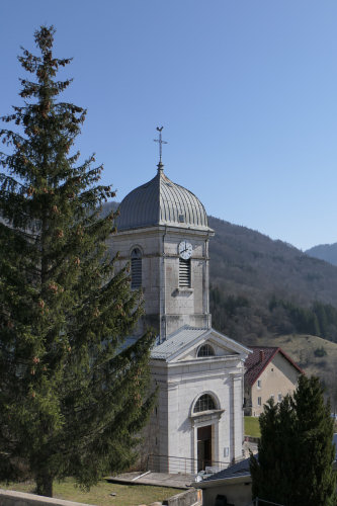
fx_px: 506
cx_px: 168
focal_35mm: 36
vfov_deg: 53.1
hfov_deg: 36.8
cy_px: 253
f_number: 4
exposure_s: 1/1600
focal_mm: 13.2
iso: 125
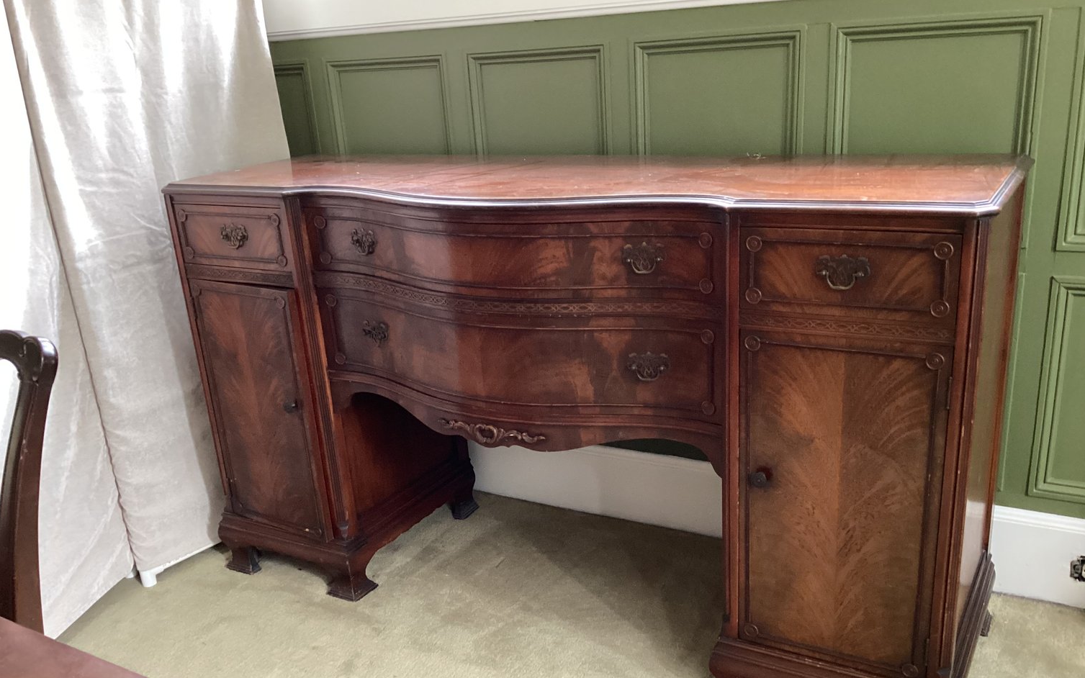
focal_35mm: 33
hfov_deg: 58.1
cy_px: 396
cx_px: 542
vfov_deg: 38.2
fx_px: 976
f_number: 2.4
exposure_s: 1/30
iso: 400
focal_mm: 3.3
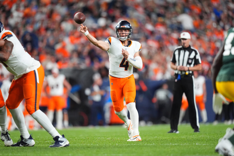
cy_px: 78
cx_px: 117
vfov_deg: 3.4
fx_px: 2600
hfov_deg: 5.2
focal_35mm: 400
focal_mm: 400
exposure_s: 1/3200
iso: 5000
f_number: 2.8
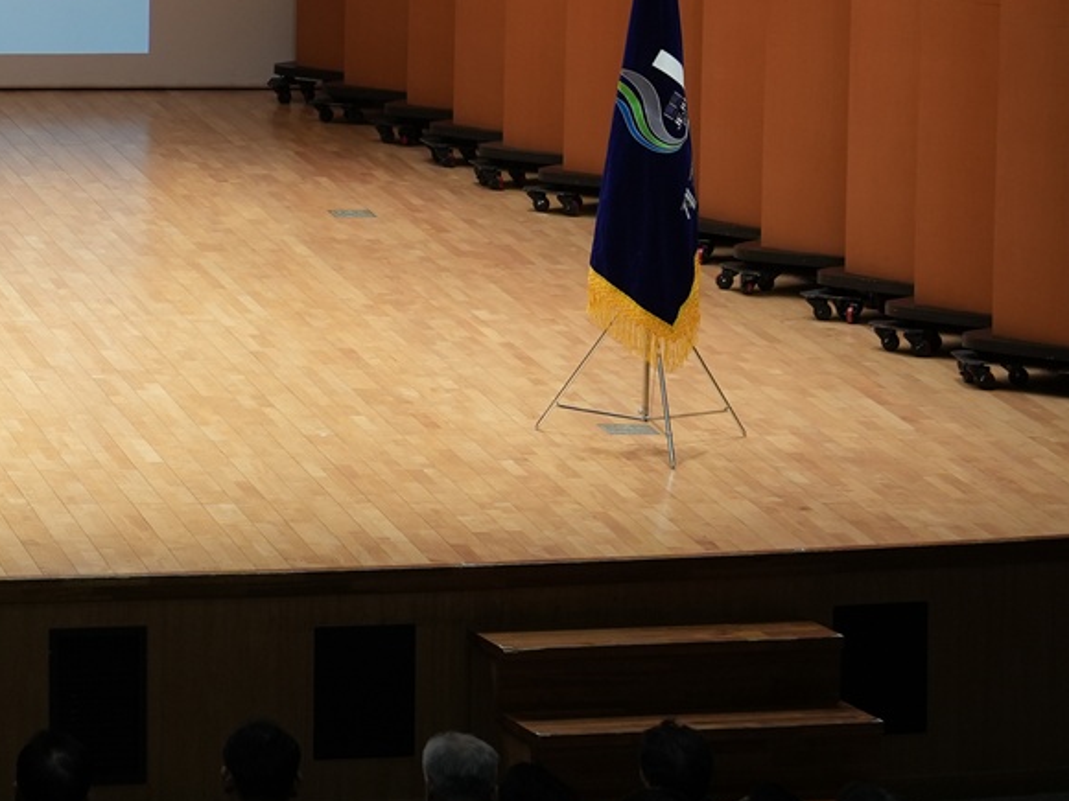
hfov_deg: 9.7
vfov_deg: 7.4
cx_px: -522
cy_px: -69
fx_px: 6145
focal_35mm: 199
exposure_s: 1/160
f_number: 4
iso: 500
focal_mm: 60
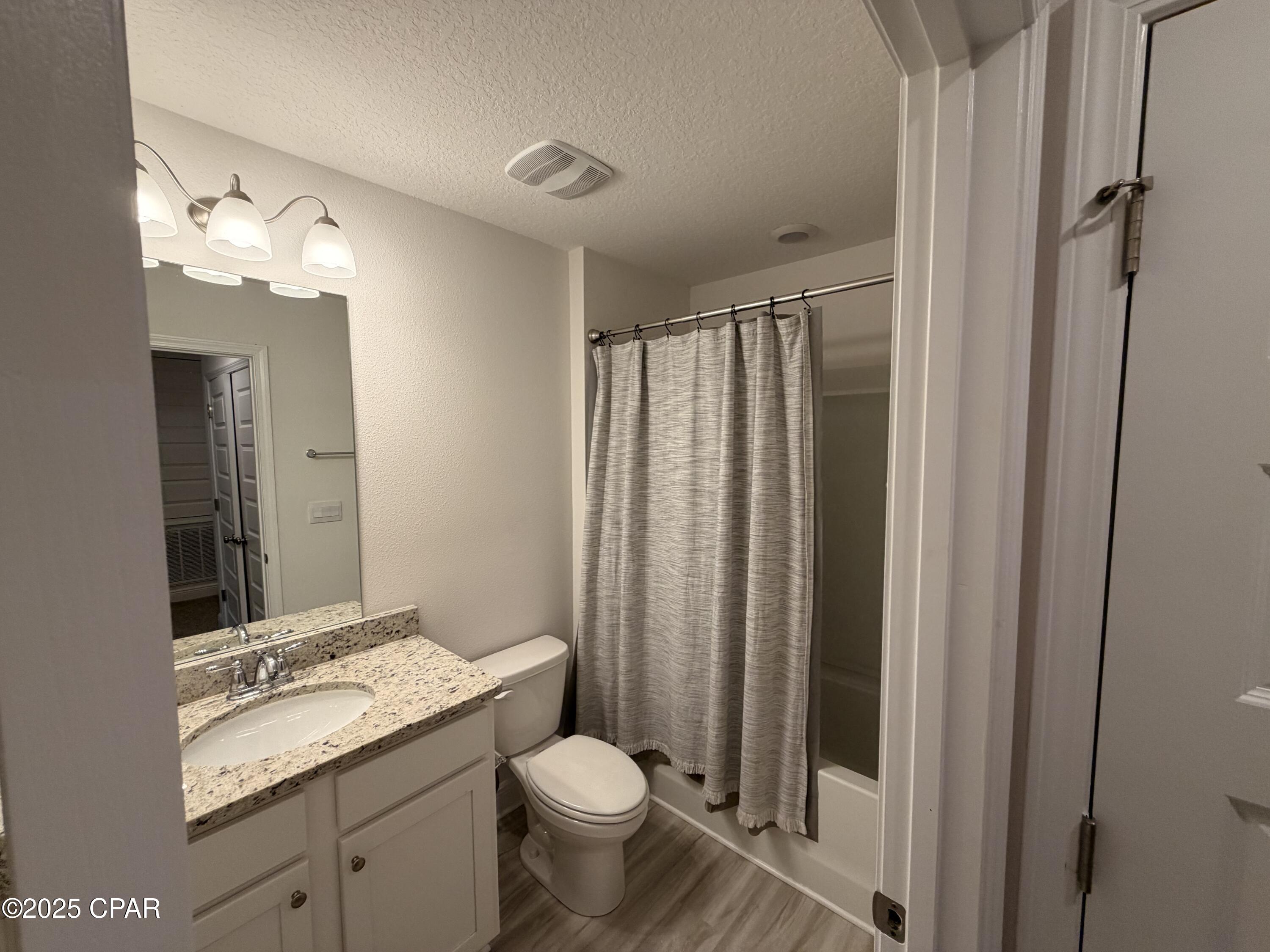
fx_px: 514
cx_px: 635
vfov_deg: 85.7
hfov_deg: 102.1
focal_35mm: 14
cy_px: 476
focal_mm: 2.22
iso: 160
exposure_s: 1/120
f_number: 2.2
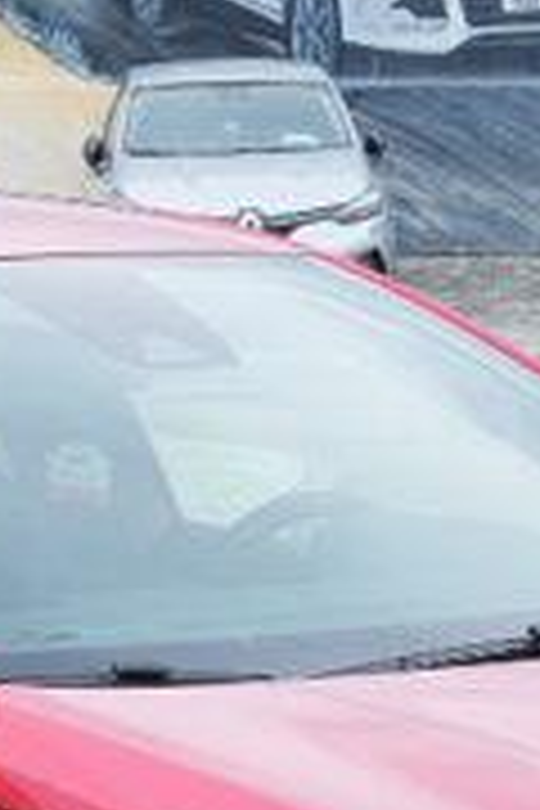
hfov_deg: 6.7
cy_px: 1010
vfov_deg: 9.9
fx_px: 4612
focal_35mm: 205
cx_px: 81
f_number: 9
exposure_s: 1/180
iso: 400
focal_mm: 24.2
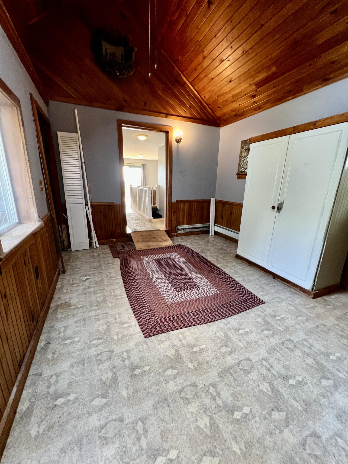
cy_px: 232
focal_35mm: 13
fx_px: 174
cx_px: 174
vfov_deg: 106.2
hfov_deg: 89.9
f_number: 1.8
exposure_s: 1/60
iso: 320
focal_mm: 1.57
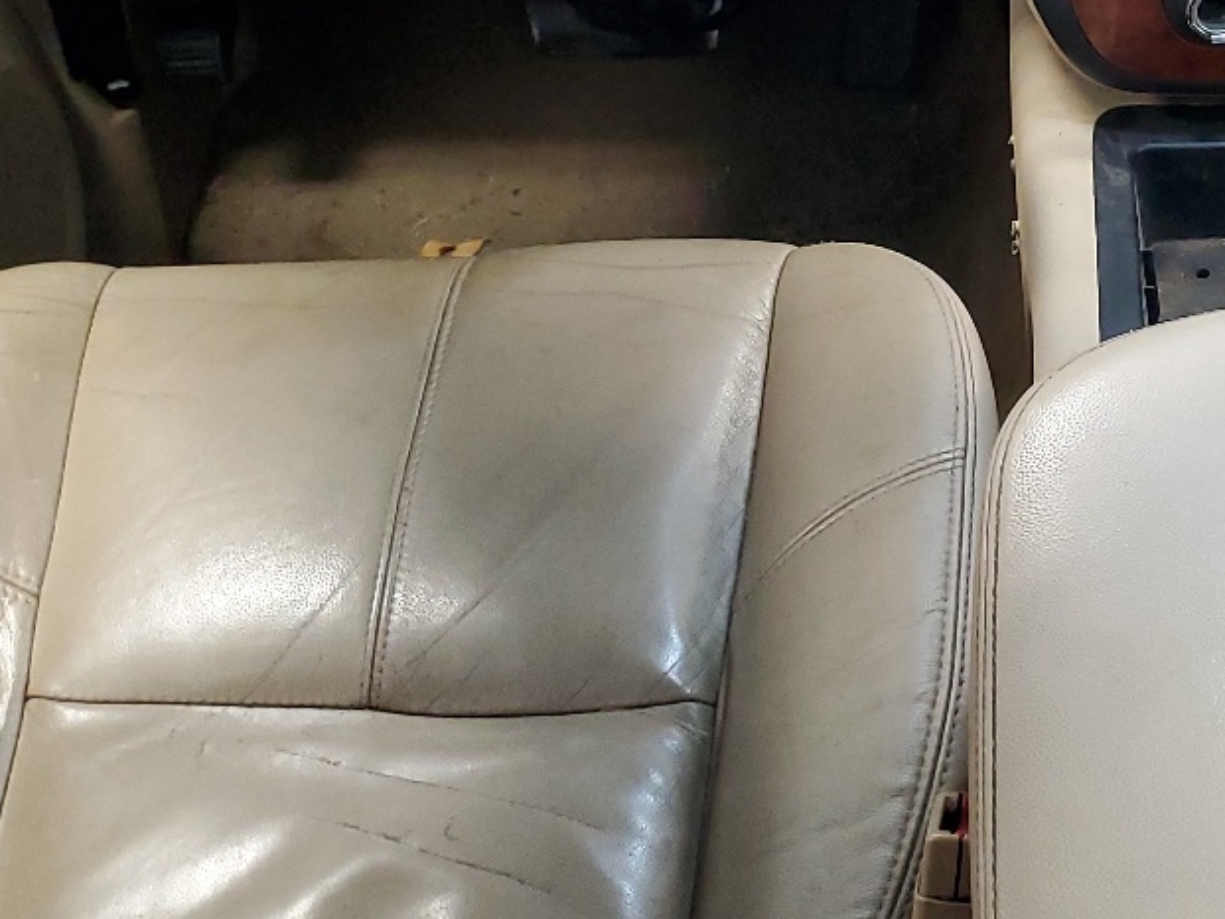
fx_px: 2371
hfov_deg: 27.8
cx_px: 1120
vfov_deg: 21.4
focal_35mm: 67
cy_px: 87
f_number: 1.5
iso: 257
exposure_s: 1/50
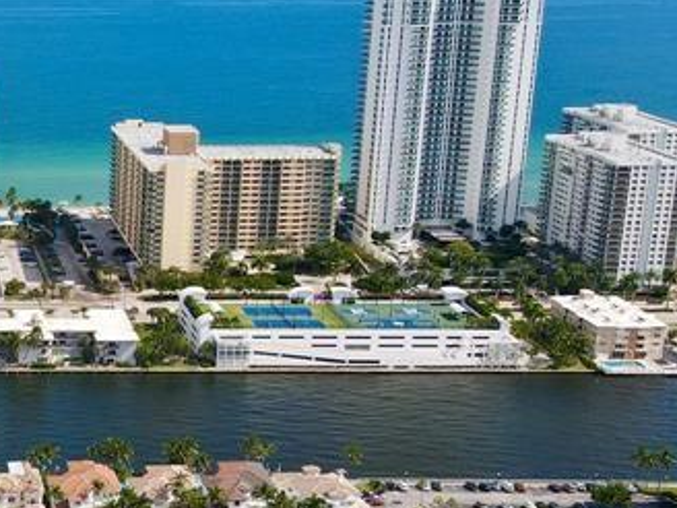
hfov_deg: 22.7
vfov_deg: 19.6
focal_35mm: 75
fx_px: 1467
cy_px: 289
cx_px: -244
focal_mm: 4.5
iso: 110
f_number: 2.8
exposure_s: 1/800
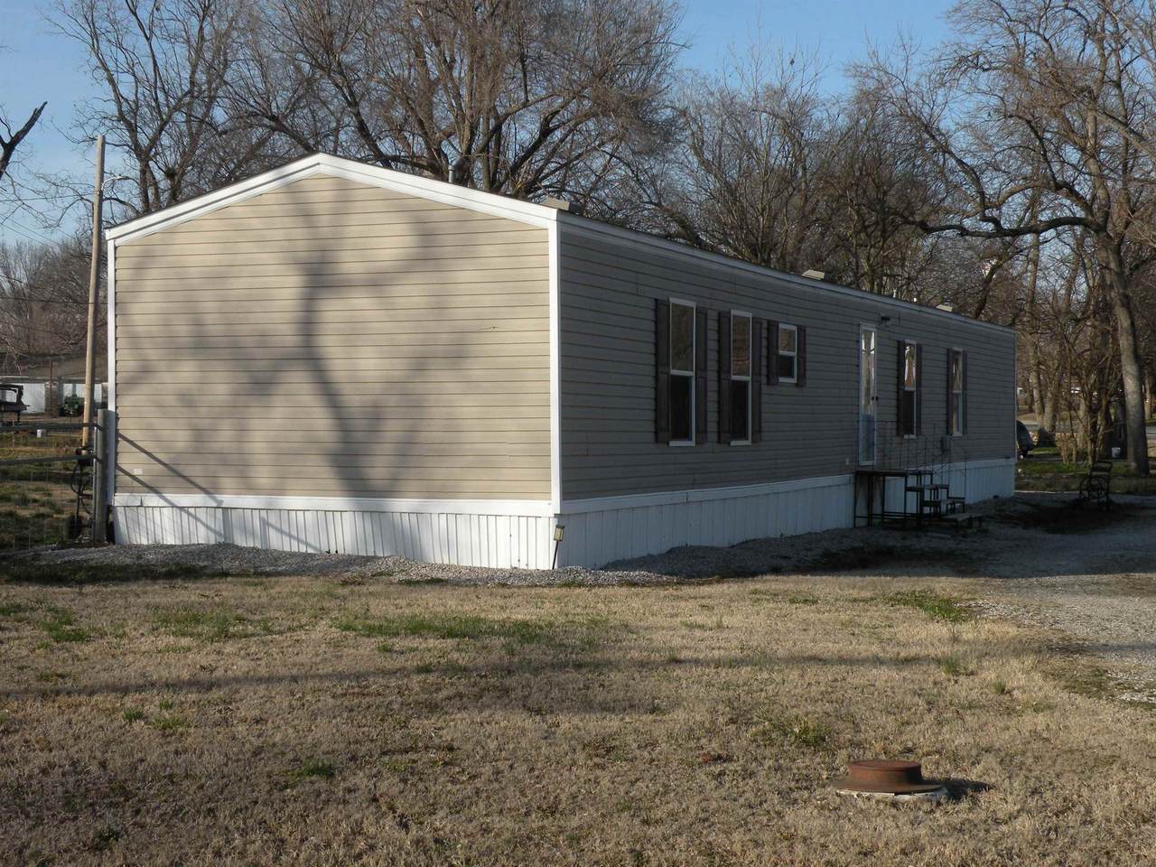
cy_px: 434
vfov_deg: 26.1
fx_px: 1870
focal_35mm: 56
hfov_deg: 34.3
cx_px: 578
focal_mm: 9.8
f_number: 6.3
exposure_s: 1/243
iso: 64
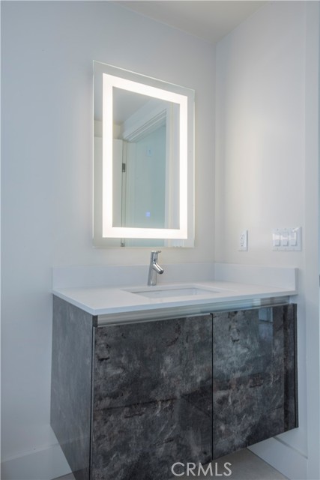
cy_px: 240
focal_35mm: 24
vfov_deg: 73.7
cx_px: 160
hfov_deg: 53.2
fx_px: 320
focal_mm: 24
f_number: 18
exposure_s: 1/1.67
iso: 80
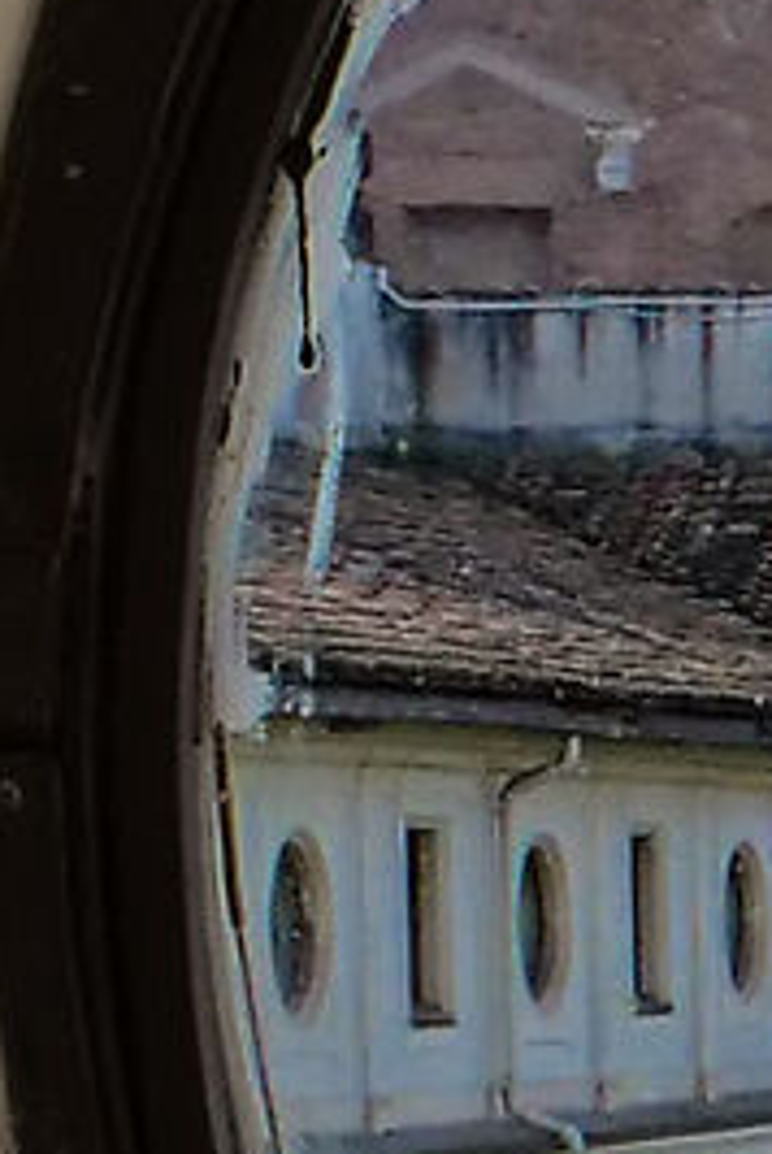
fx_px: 9015
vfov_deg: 7.3
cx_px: 3877
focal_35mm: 281
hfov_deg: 4.3
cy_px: 508
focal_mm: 15
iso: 200
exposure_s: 1/500
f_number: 7.1
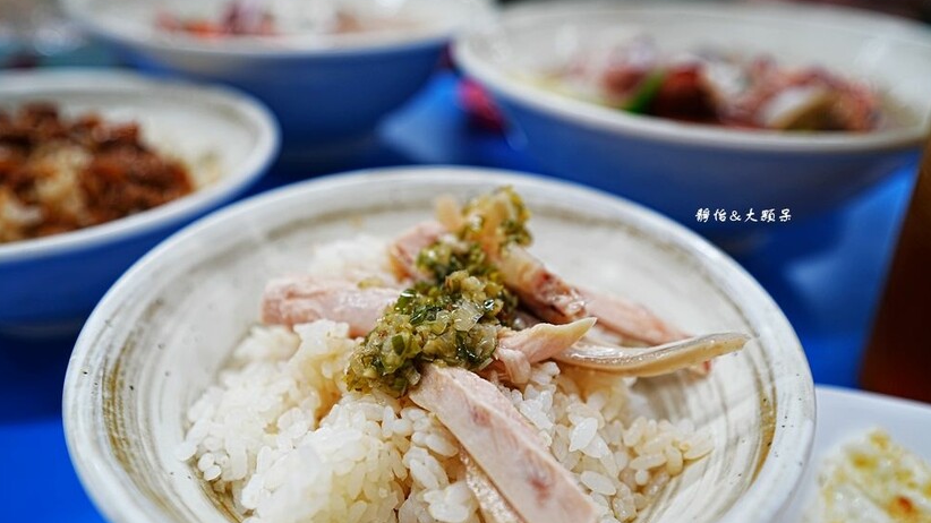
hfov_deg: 71.9
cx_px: 462
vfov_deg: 44.2
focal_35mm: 26
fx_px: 642
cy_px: 303
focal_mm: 24
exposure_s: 1/40
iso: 160
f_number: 3.2
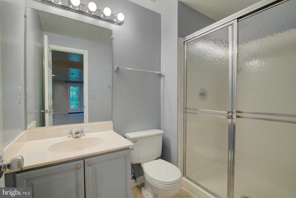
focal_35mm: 16
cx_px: 148
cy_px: 99
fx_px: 132
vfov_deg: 73.8
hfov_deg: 96.7
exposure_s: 1/5
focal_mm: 16
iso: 200
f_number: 8
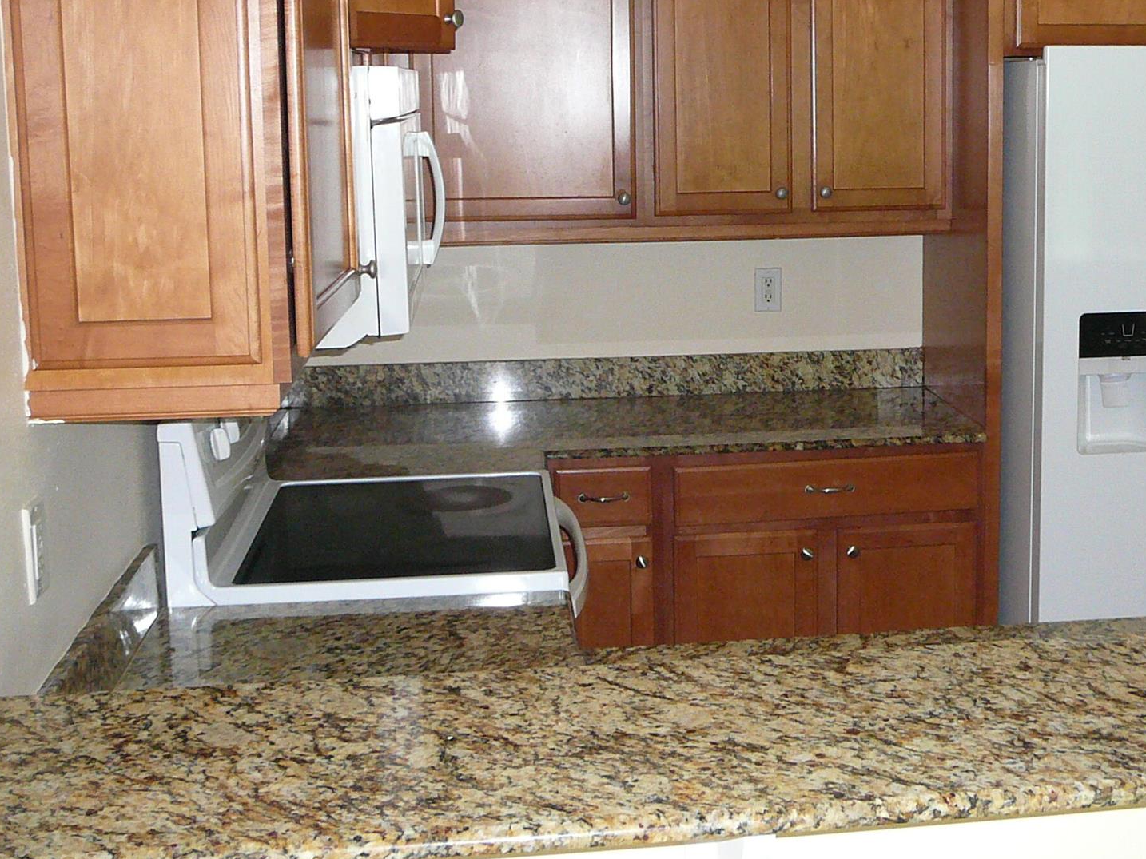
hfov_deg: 37.9
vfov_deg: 29.0
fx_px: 1655
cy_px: 318
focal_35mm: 50
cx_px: 734
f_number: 2.8
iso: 250
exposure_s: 1/30
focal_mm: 5.2
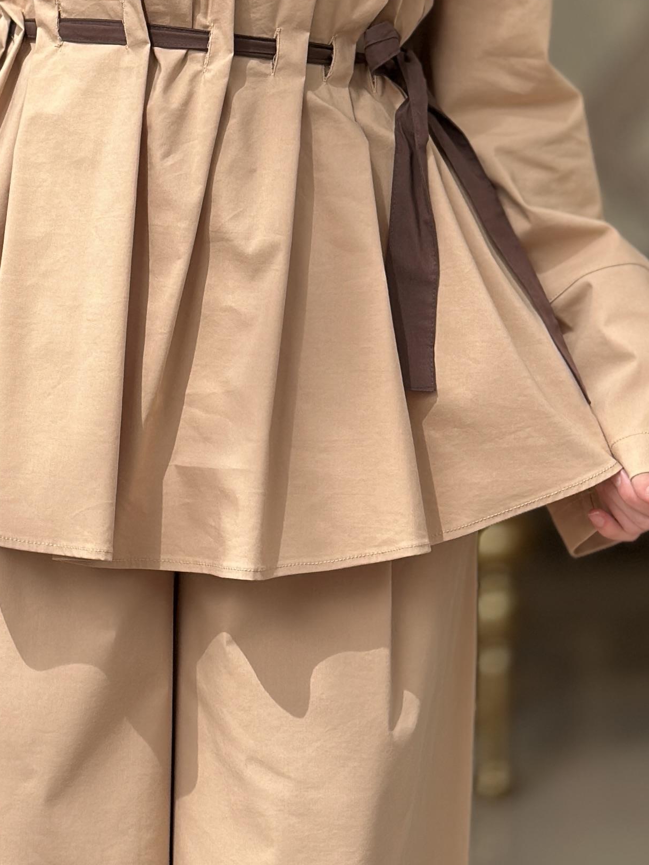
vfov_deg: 16.2
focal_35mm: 119
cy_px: -16
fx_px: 2974
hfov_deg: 12.4
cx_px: 168
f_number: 1.78
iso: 80
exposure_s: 1/584
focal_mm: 6.86
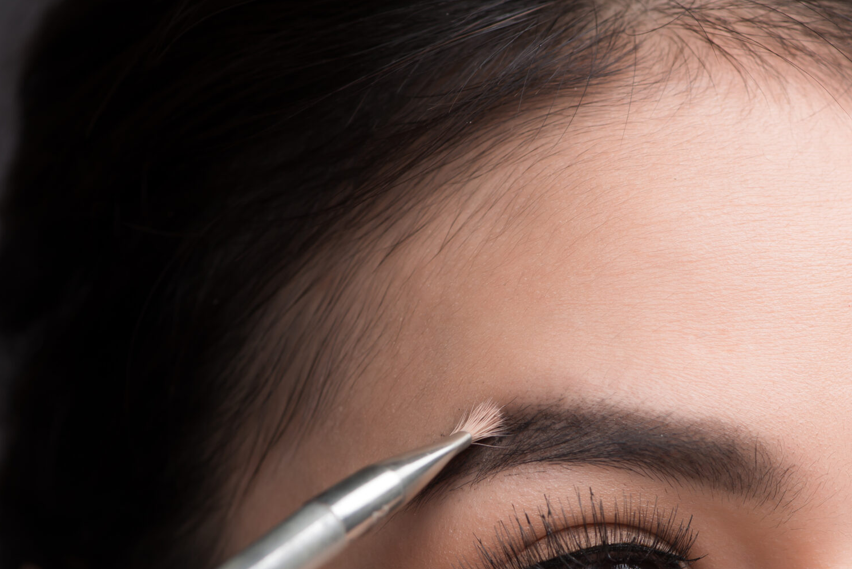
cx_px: 499
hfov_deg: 11.4
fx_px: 4262
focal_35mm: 180
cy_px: 457
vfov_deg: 7.6
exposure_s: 1/160
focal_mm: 105
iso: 100
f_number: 5.6
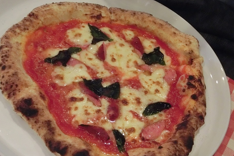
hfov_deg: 37.5
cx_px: 117
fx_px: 344
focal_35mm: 53
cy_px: 89
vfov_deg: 25.5
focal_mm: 9.16
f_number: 4.3
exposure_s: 1/125
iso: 2000
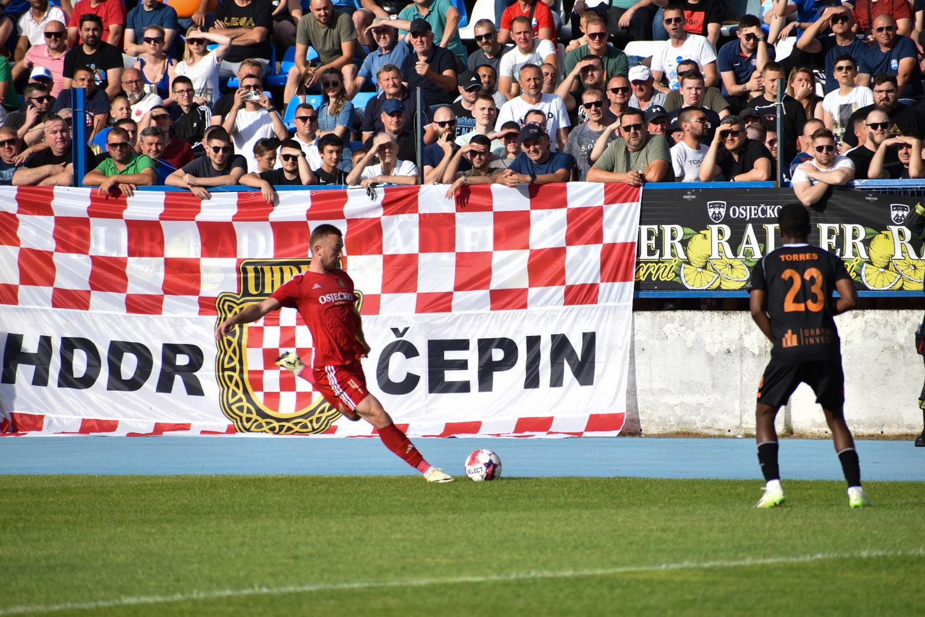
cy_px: 308
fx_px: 10406
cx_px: 462
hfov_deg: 5.1
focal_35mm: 405
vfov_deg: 3.4
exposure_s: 1/640
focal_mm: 270
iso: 160
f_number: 6
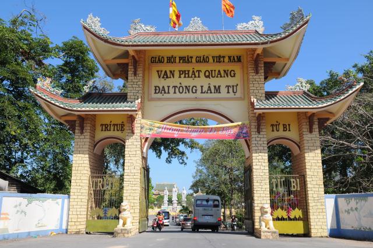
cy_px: 124
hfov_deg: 57.3
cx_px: 186
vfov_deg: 39.9
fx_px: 341
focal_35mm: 33
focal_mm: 22
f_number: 5.6
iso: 200
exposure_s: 1/640
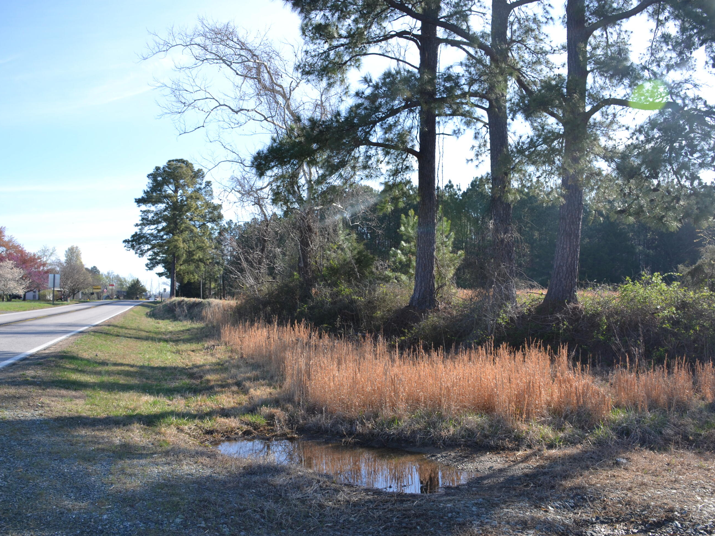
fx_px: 620
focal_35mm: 30
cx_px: 371
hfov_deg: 59.9
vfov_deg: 46.8
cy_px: 268
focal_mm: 18
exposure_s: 1/160
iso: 100
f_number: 6.3
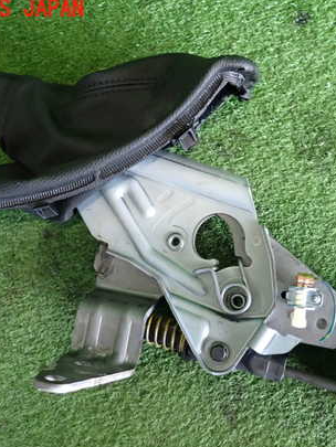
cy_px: 244
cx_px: 214
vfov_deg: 50.1
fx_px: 479
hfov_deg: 38.4
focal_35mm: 37
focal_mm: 4.5
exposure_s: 1/30
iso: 250
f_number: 2
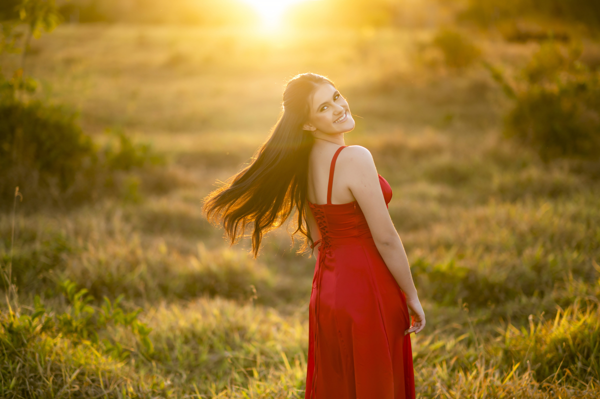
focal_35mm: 85
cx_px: 300
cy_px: 200
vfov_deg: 16.0
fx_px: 1415
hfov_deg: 23.9
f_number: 1.4
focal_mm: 85
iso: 125
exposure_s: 1/640
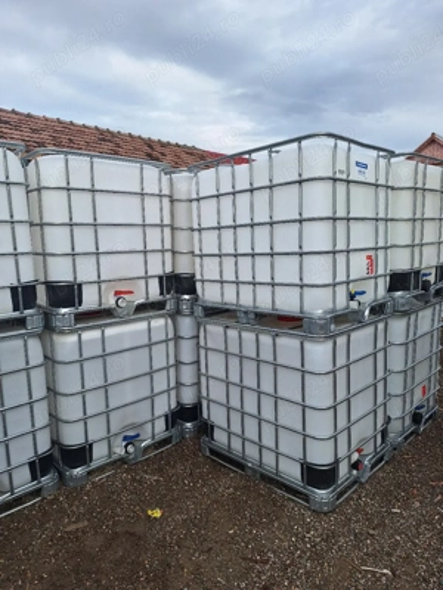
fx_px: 392
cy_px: 295
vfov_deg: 73.9
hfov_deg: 58.9
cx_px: 222
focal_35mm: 23
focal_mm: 5.54
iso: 40
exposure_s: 1/833
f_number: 1.8
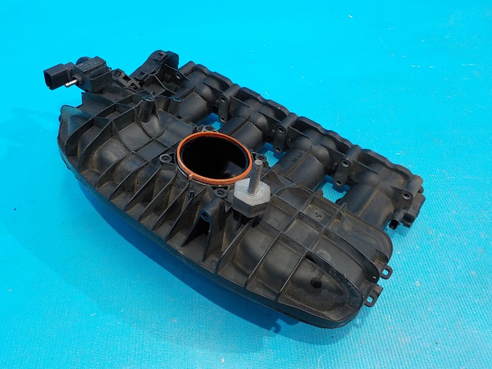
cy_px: 184
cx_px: 246
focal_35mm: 30
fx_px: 426
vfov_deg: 46.8
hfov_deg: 60.0
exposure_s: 1/25
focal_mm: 4.1
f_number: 3.3
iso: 400
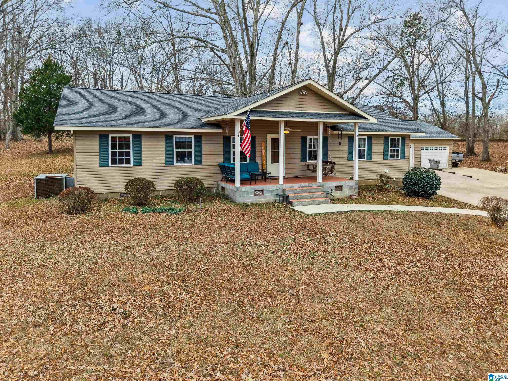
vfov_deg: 56.8
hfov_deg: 71.6
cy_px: 190
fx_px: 352
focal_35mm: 24
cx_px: 254
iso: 140
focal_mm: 8.7
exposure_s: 1/1500
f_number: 1.8
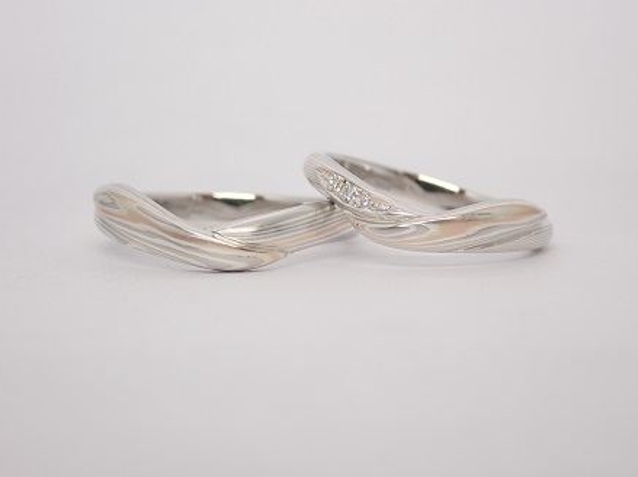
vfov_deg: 18.6
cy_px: 235
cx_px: 317
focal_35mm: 79
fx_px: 1454
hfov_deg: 24.7
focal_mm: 13.65
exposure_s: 1/160
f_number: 4.1
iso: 200
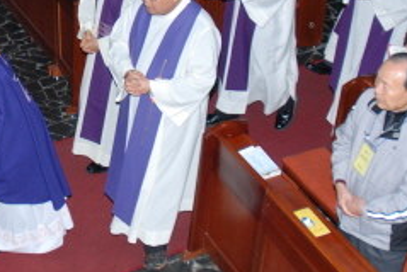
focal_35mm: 79
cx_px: 29
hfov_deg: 24.8
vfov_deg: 17.3
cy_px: 76
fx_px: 894
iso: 200
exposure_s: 1/60
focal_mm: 18
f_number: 4.5
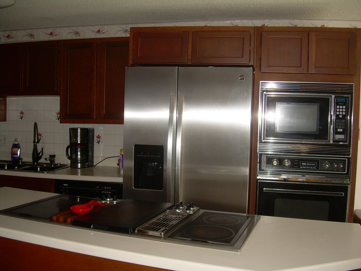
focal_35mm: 38
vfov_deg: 37.7
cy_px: 136
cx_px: 180
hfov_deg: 49.0
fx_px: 396
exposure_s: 1/60
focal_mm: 6.3
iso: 65
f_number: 2.8
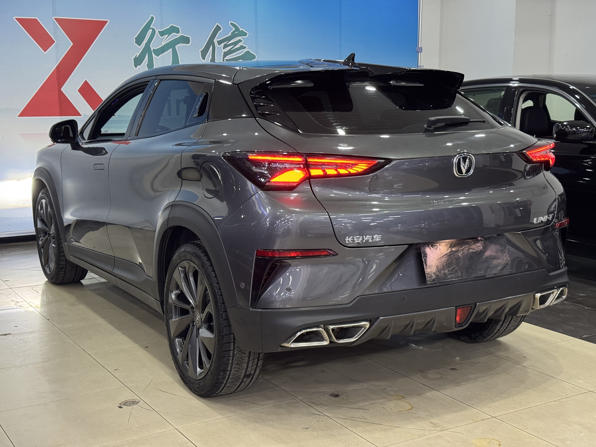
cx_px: 298
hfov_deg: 39.7
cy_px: 224
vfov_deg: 30.3
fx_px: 826
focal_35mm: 48
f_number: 1.78
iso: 200
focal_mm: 6.76
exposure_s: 1/33
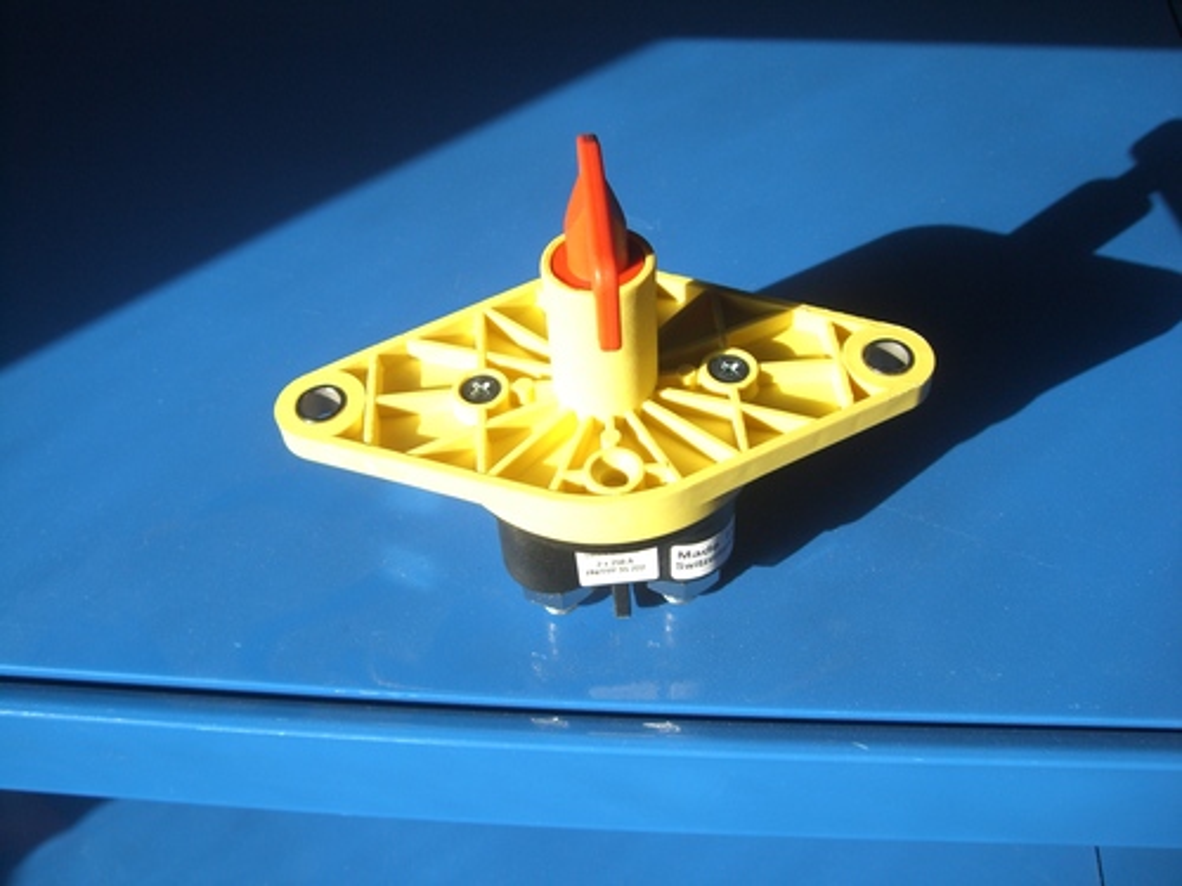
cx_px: 591
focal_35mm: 38
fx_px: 1298
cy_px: 443
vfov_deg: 37.7
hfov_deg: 49.0
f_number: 2.7
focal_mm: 6.2
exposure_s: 1/320
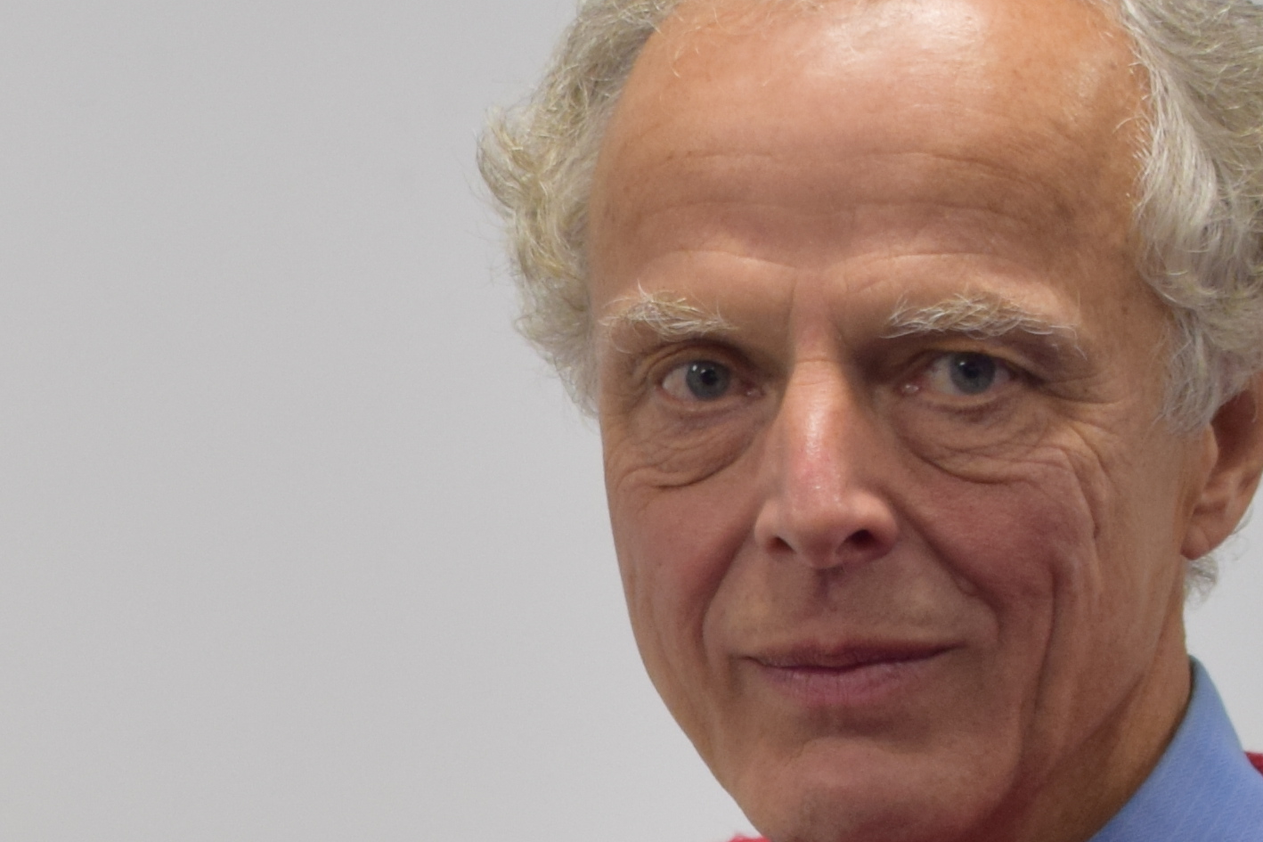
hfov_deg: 12.2
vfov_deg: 8.2
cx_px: -150
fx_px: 5788
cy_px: 1255
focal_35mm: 165
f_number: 4
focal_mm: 26
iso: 400
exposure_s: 1/60
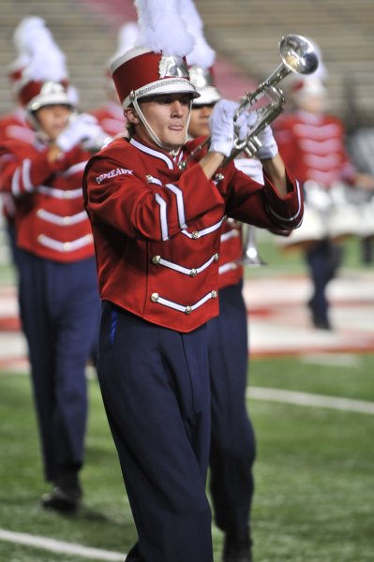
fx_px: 4683
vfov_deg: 6.9
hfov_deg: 4.6
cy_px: 281
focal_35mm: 300
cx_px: 187
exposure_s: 1/200
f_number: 2.8
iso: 800
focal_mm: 200
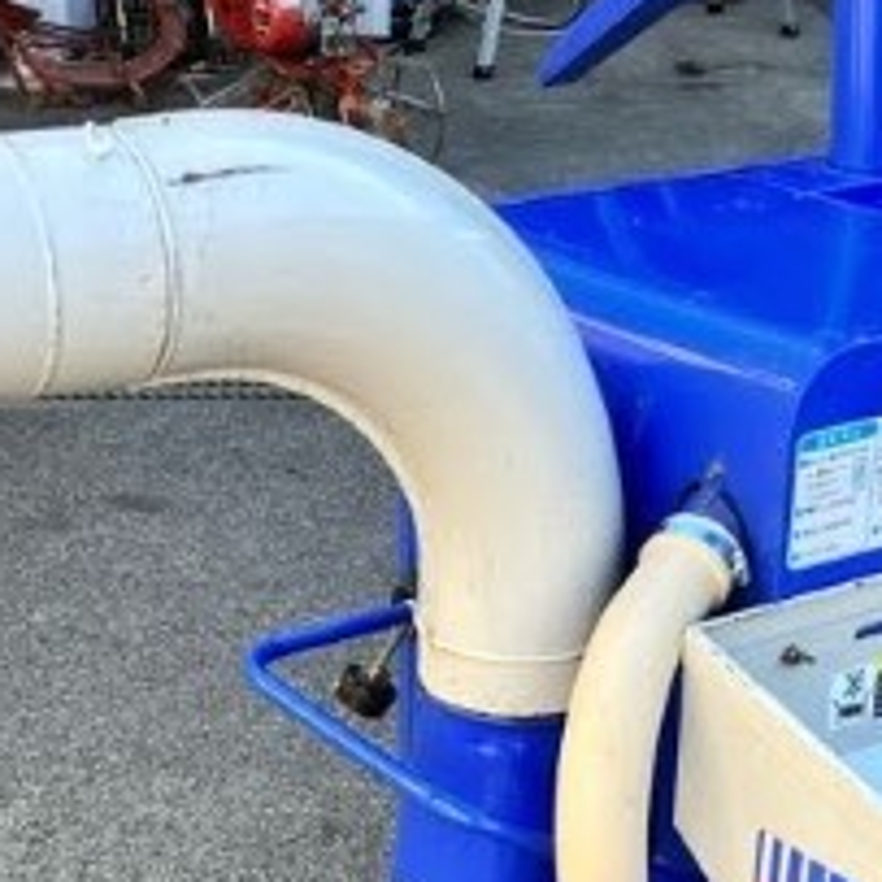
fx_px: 2248
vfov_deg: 21.9
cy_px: 721
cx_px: 465
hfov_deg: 22.2
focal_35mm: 78
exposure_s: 1/132
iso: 20
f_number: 1.8
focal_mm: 3.99
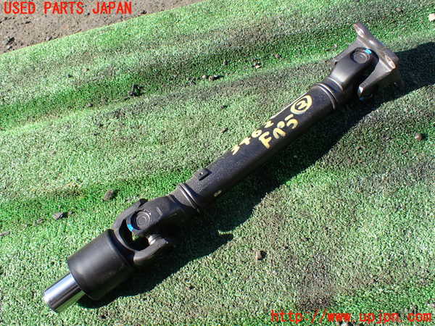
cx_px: 218
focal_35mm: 30
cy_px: 163
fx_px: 377
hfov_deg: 60.0
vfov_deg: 46.8
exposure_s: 1/320
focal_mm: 5.4
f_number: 3.2
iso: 100
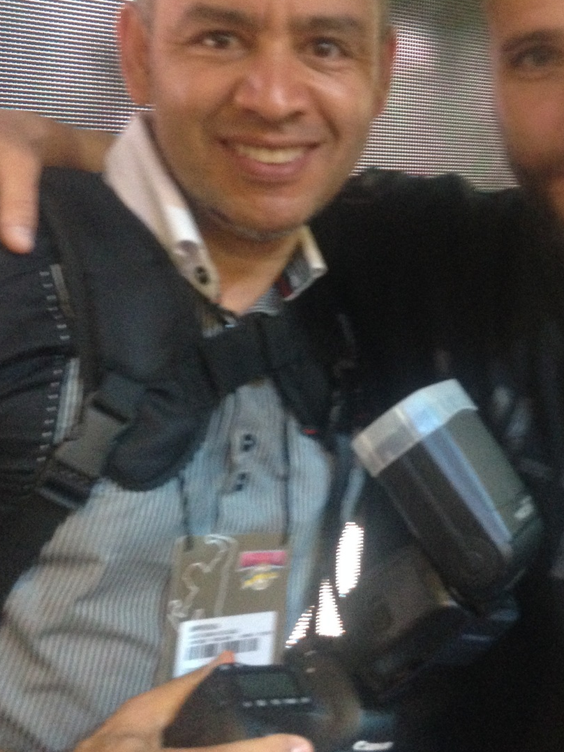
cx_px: 390
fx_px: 1065
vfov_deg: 38.8
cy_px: 303
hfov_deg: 29.4
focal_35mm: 49
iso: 400
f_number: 2.4
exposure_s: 1/17
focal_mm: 4.12
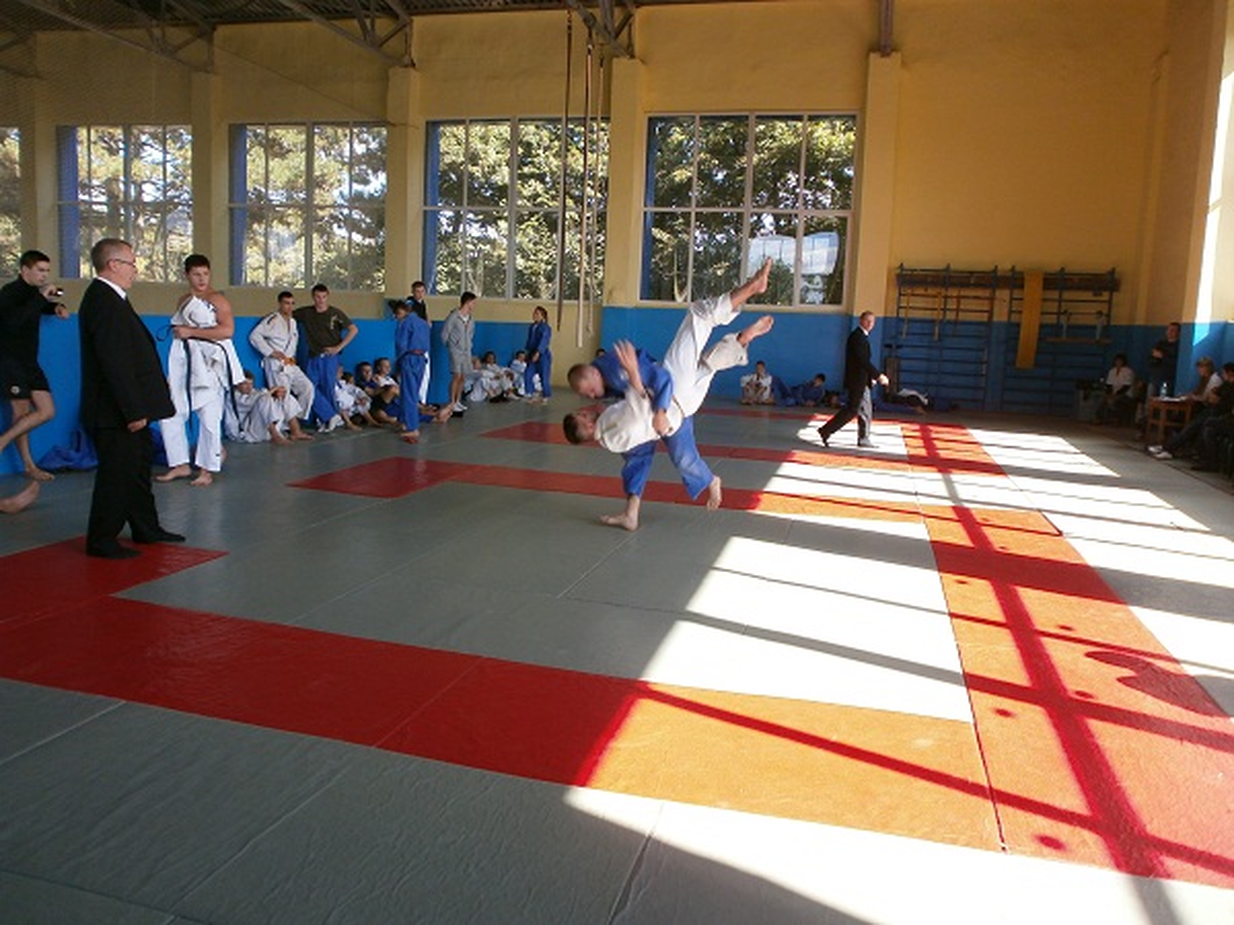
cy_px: 462
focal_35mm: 27
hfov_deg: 65.3
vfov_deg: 51.4
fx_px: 963
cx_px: 617
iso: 100
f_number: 2.9
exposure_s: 1/160
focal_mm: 4.8
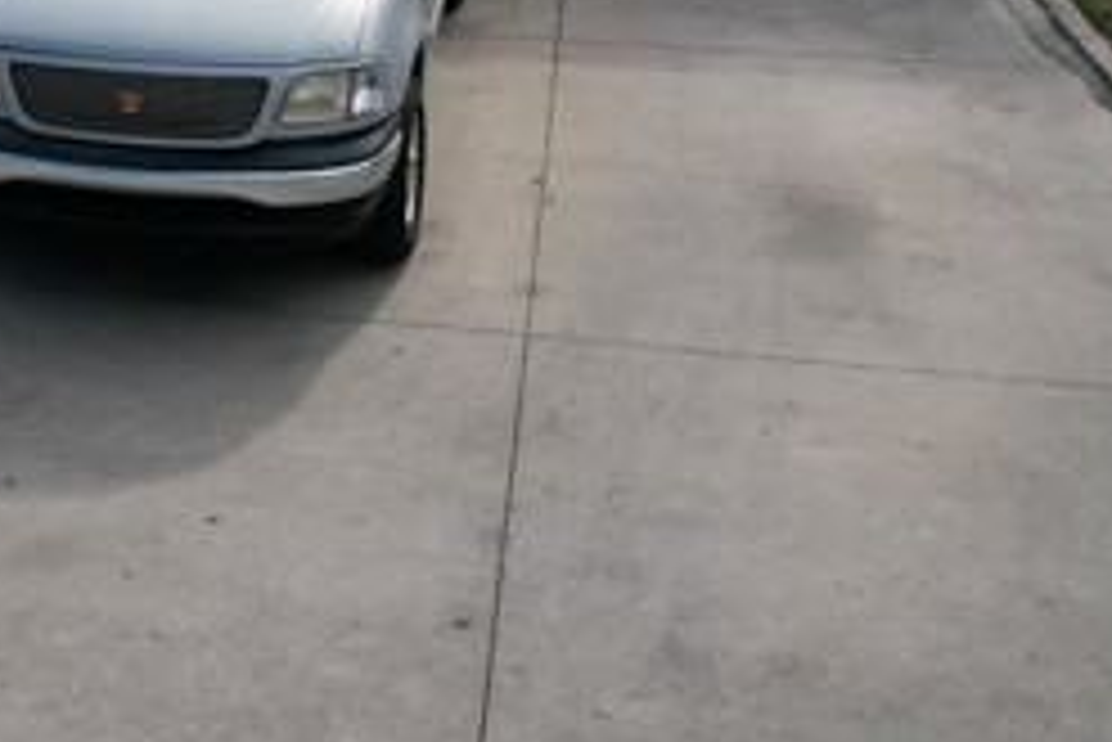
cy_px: -79
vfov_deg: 22.4
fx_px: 1762
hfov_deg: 33.5
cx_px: 144
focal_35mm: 57
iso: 120
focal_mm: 8.38
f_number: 2.8
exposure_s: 1/2500
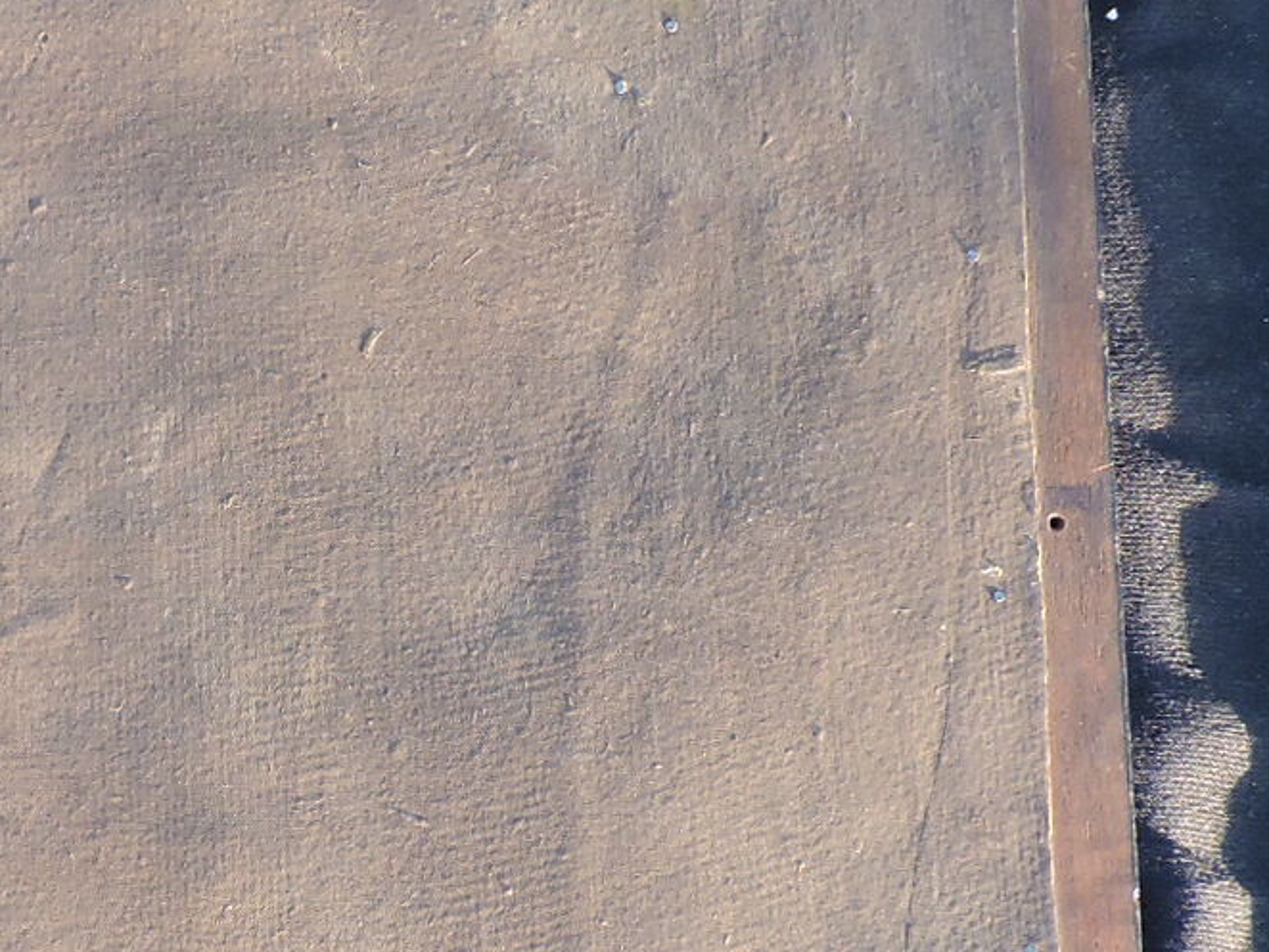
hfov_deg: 32.3
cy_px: 538
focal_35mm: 58
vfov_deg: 25.2
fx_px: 2127
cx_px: 245
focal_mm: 4.3
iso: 400
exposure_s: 1/250
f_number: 3
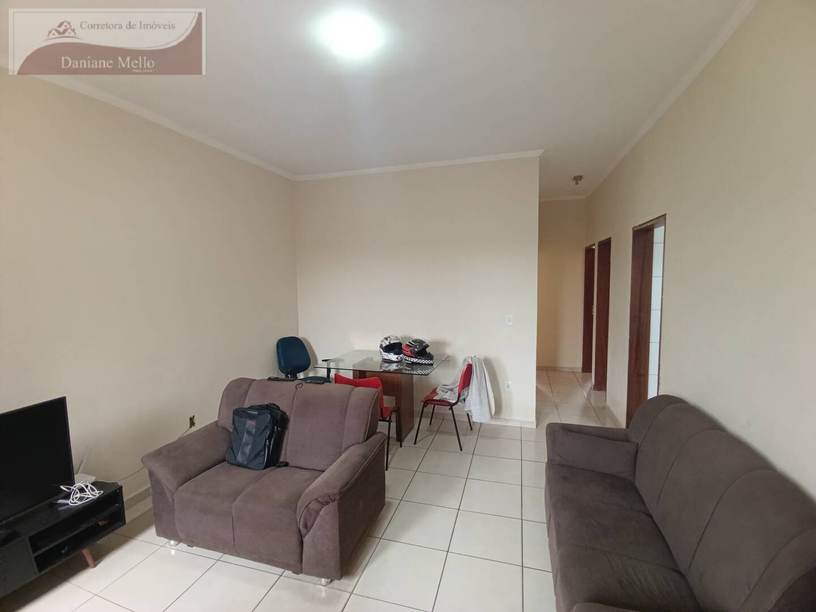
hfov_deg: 94.5
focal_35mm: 16
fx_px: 377
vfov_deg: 78.1
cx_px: 408
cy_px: 306
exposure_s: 1/60
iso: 400
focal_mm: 1.65
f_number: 2.2
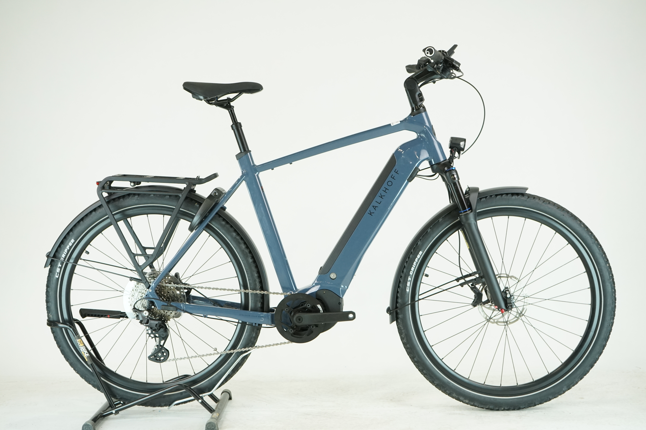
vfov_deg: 27.5
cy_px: 215
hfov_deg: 40.3
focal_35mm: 49
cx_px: 323
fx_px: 879
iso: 1600
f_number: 5.6
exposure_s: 1/200
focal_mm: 49
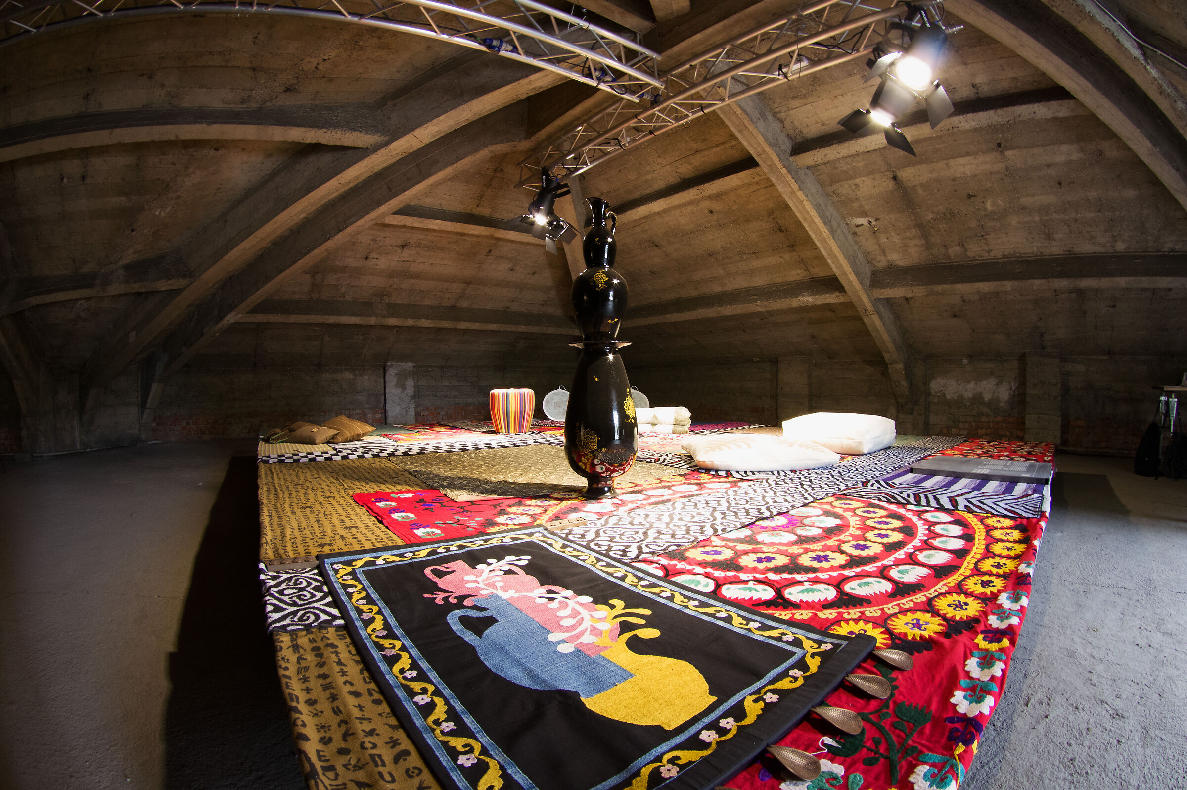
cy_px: 395
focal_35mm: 15
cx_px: 594
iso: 1600
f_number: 8
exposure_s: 1/15
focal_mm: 10
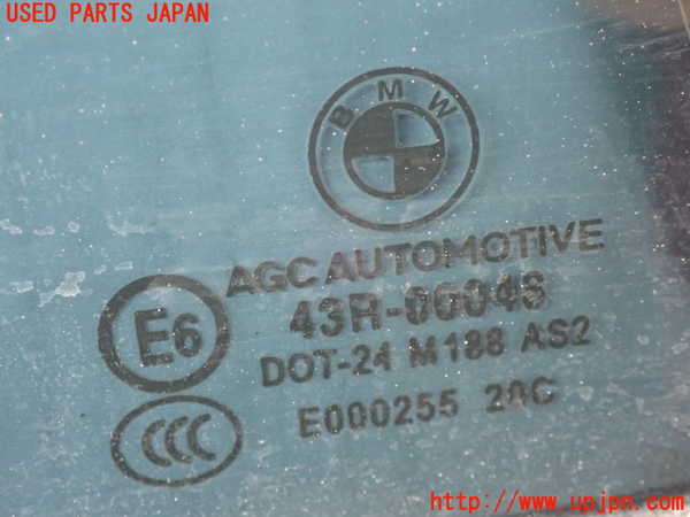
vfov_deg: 15.7
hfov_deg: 20.9
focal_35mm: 94
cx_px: 345
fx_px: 1874
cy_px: 258
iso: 800
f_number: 4.7
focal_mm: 16.79
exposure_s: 1/30
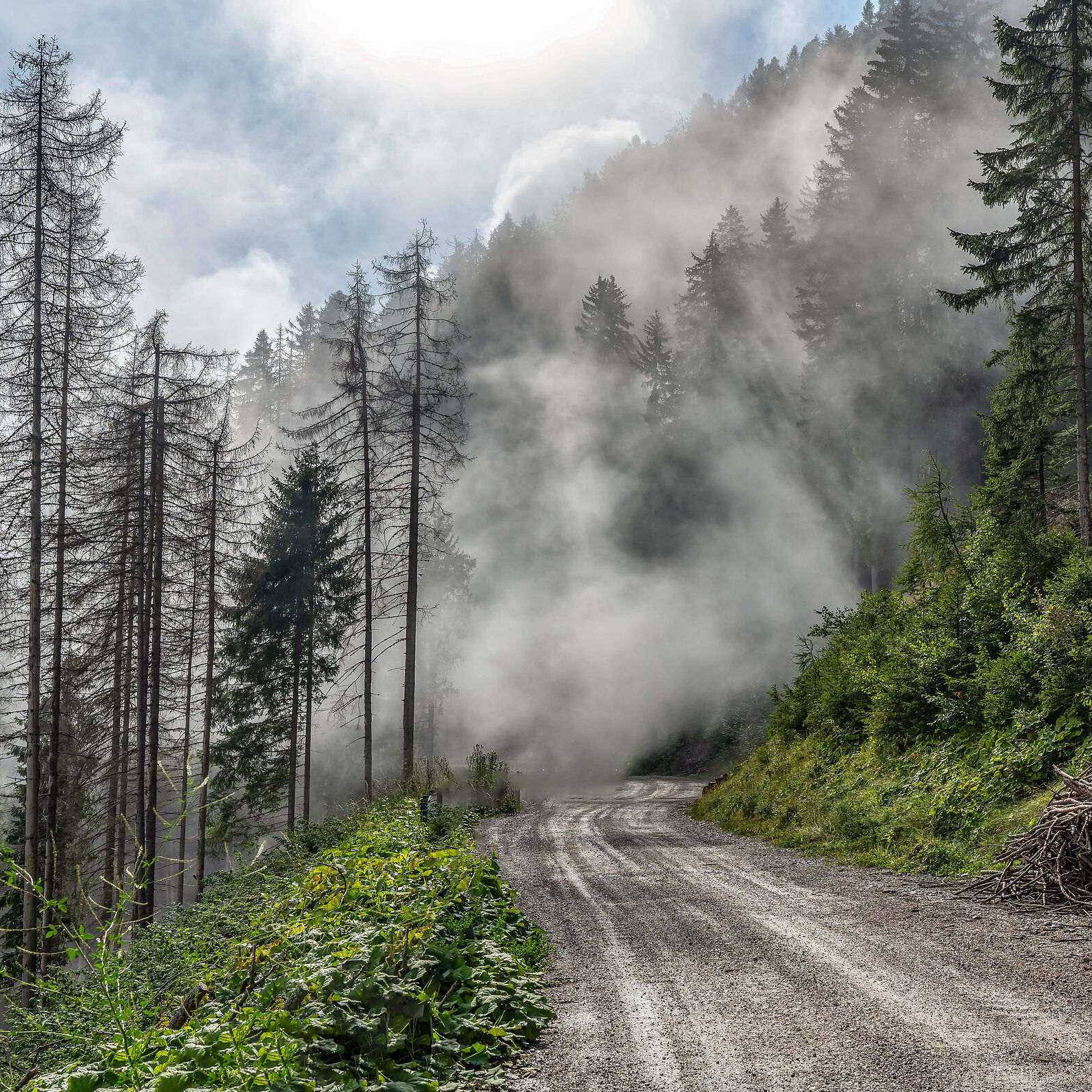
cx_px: 631
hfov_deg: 37.5
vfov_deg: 37.6
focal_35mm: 45
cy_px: 547
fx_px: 1606
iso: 100
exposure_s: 1/640
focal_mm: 35
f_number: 8
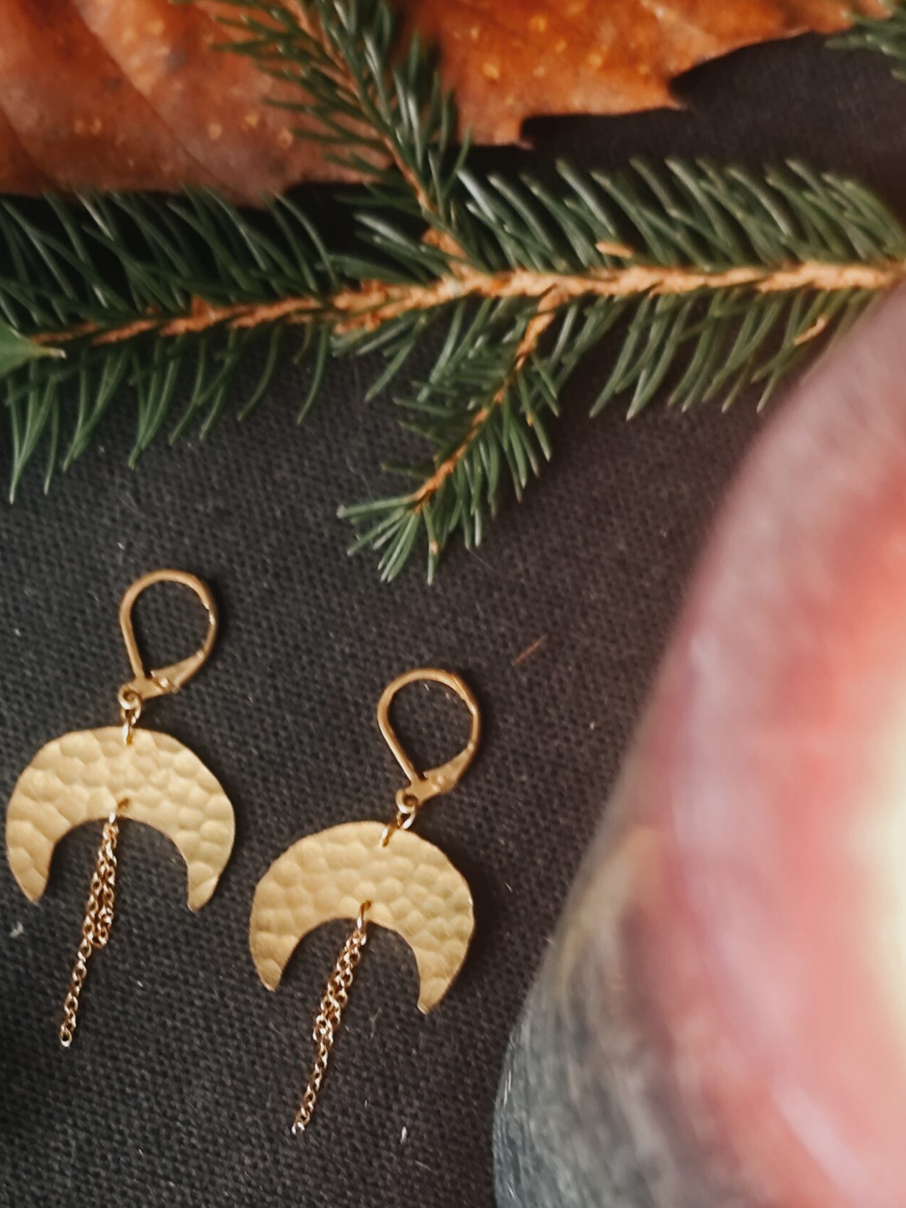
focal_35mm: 70
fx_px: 2442
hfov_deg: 20.8
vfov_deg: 27.4
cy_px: 890
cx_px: 226
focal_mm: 6.19
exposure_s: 1/25
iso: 500
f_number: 1.65
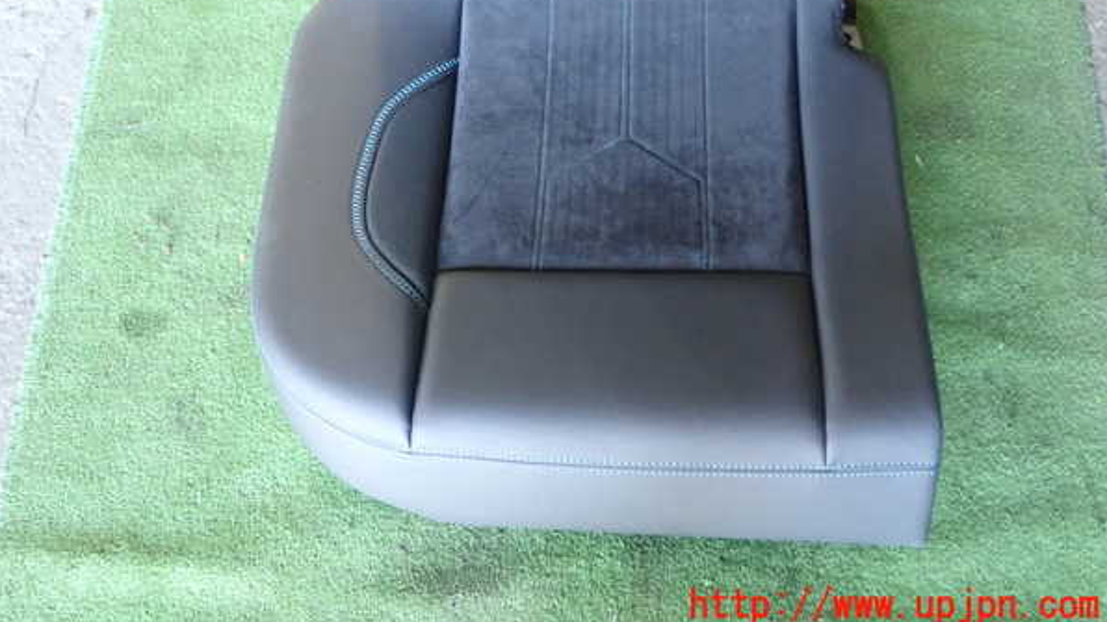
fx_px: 1321
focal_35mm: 45
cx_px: 552
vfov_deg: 26.4
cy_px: 212
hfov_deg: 45.5
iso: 800
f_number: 2.8
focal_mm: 7.31
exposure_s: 1/25
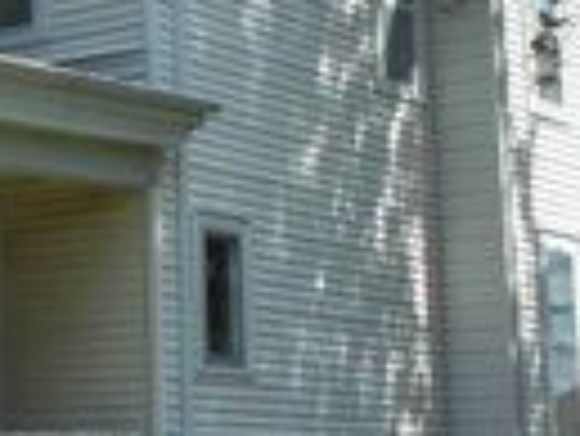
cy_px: -7
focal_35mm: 124
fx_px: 2080
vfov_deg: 11.8
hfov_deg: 15.6
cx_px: -9
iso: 80
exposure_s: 1/640
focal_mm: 5.8
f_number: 3.6
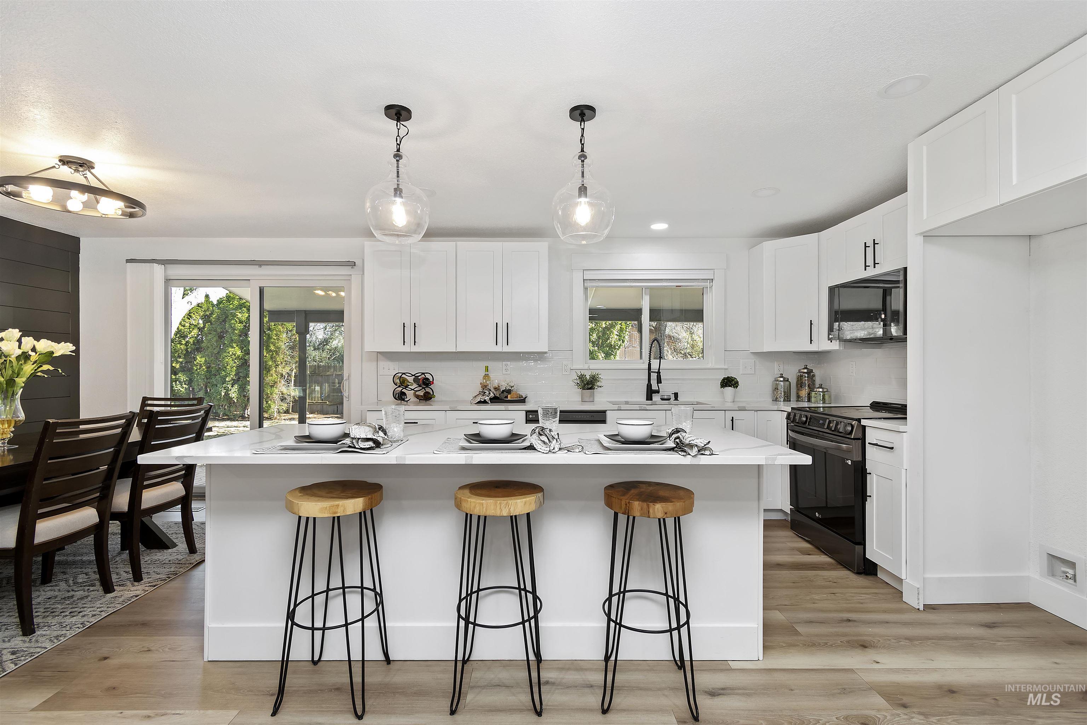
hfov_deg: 100.4
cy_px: 362
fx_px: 453
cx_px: 544
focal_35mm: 15
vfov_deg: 77.3
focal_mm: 10
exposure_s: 1/4
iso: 320
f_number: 6.3
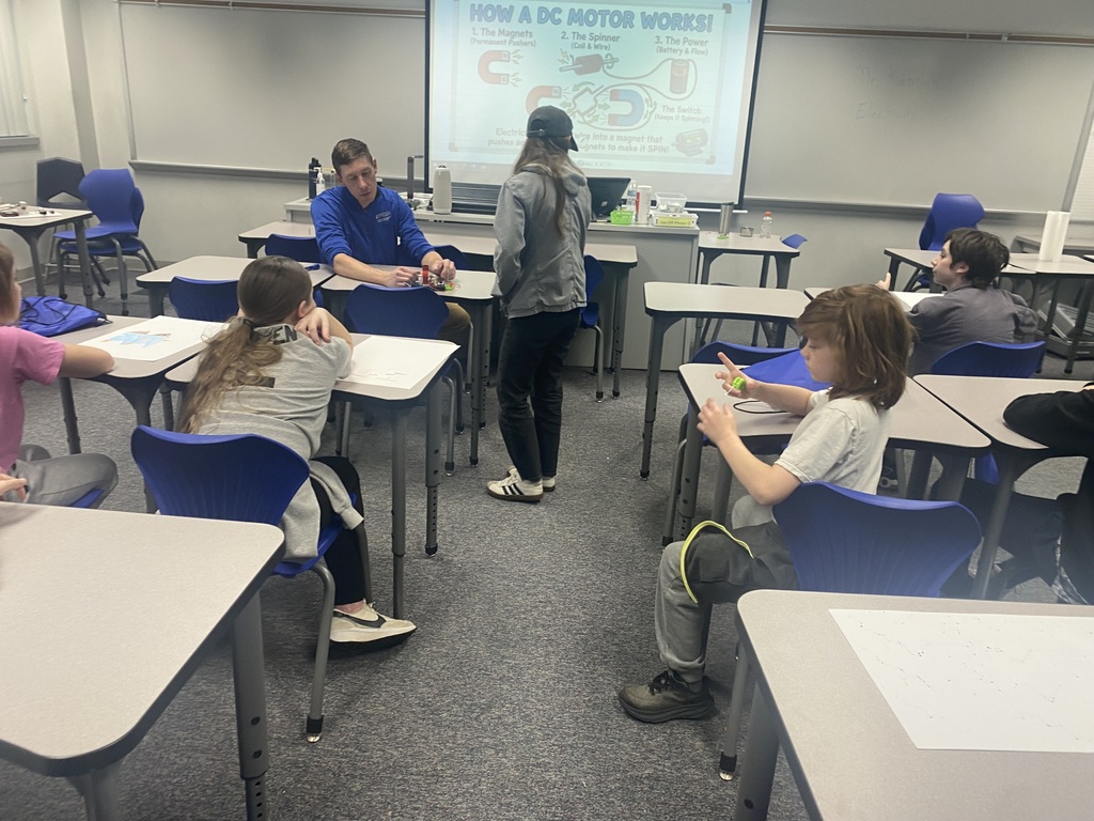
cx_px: 547
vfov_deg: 53.1
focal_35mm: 26
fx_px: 822
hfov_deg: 67.3
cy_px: 410
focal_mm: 4.25
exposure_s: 1/60
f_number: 1.8
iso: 100
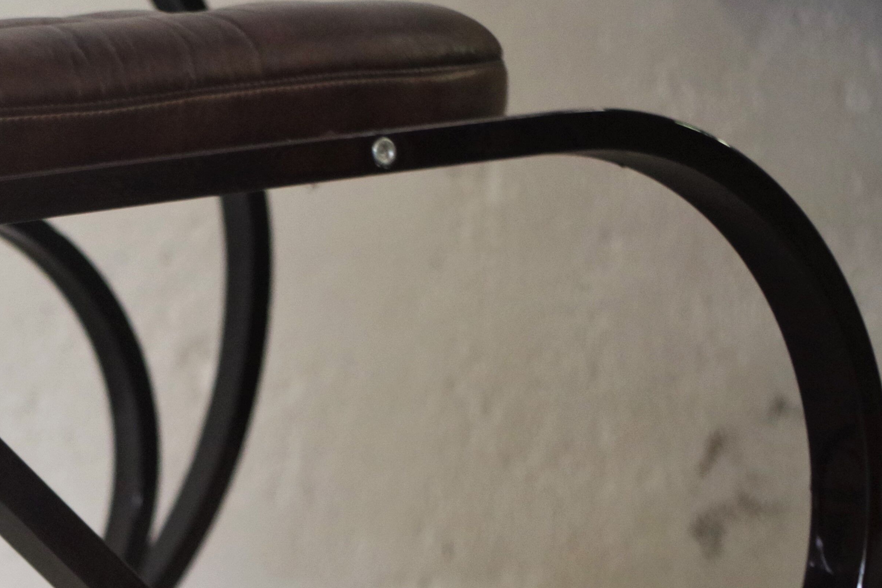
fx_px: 2572
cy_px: 653
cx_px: -194
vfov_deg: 12.8
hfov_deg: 18.4
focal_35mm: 105
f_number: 4
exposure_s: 1/60
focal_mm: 28.13
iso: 1600
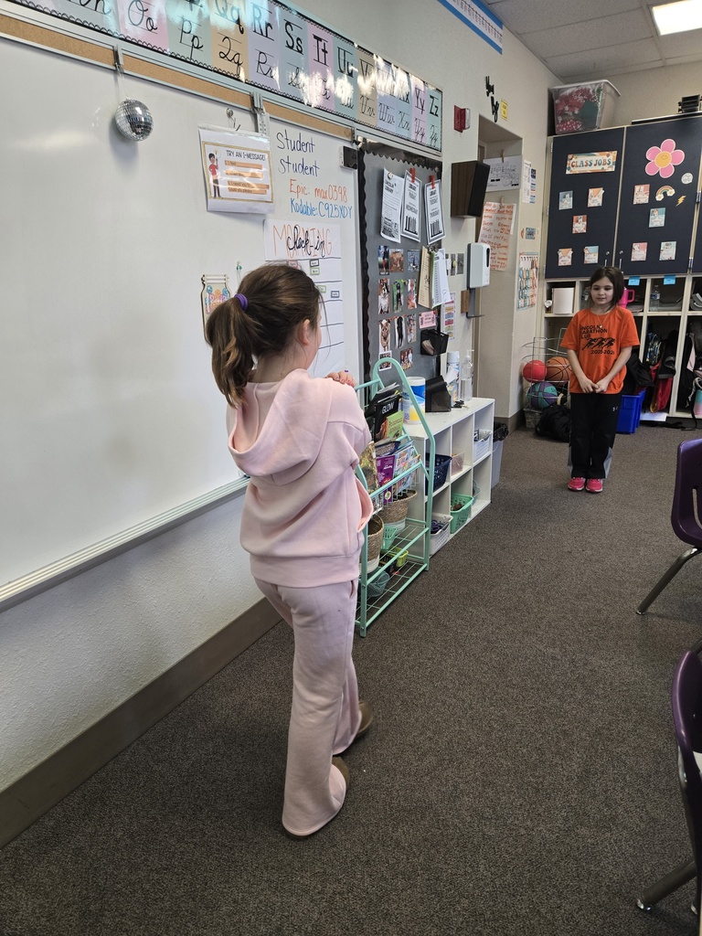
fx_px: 622
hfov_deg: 58.9
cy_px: 468
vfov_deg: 73.9
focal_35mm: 23
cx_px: 351
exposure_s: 1/120
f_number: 1.8
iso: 320
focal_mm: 5.4
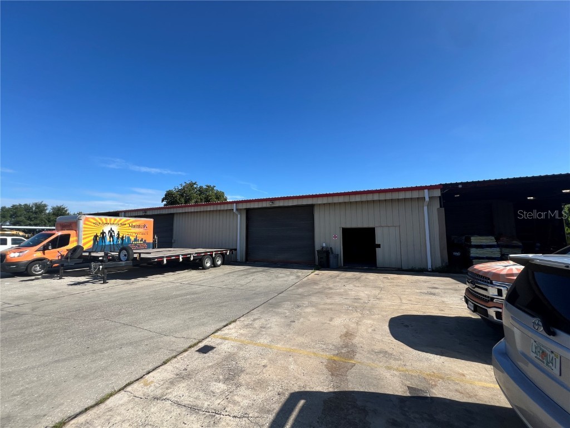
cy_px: 214
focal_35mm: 13
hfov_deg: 106.2
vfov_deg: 89.9
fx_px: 214
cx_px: 285
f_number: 1.8
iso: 32
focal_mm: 1.57
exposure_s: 1/1130
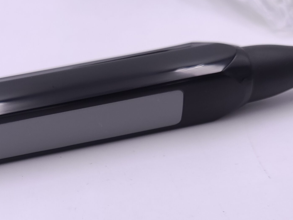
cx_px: 97
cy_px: 193
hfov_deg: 40.7
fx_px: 389
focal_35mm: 46
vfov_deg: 30.3
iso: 50
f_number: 1.79
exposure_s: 1/200
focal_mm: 4.71
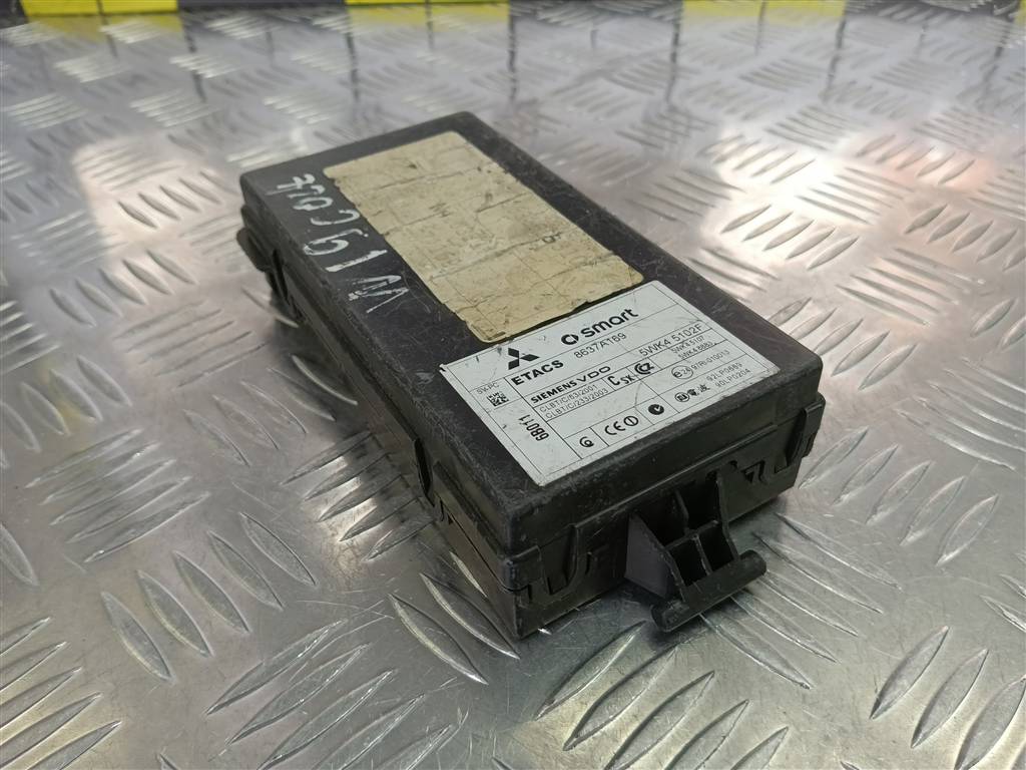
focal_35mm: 27
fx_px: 800
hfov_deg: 65.3
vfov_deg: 51.4
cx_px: 513
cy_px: 385
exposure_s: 1/100
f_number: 1.6
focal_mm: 4.11
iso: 136
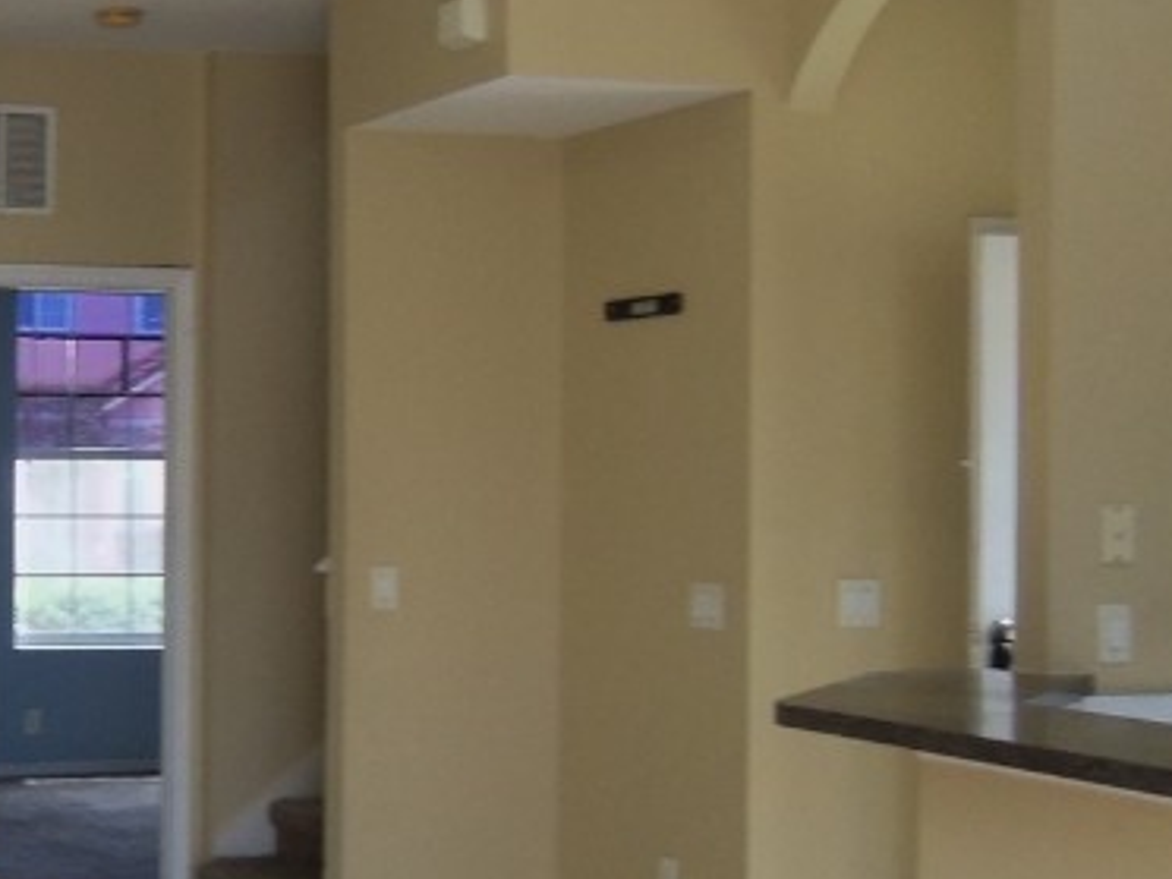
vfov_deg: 19.1
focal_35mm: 77
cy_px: 479
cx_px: 161
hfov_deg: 24.7
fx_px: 2607
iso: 64
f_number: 3.9
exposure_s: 1/30
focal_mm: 5.1
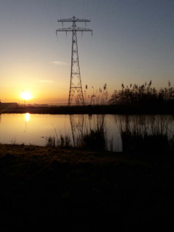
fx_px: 188
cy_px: 116
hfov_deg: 49.8
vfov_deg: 63.4
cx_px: 87
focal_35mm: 28
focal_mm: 3.7
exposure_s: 1/1471
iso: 40
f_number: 1.9
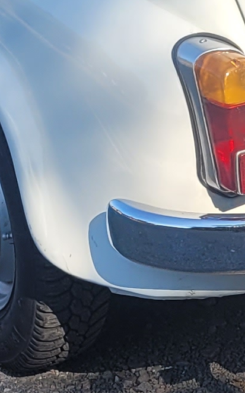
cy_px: 20
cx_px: 281
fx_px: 1795
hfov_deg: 7.7
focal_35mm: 168
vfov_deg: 12.3
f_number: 1.8
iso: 40
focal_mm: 5.4
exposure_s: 1/1135
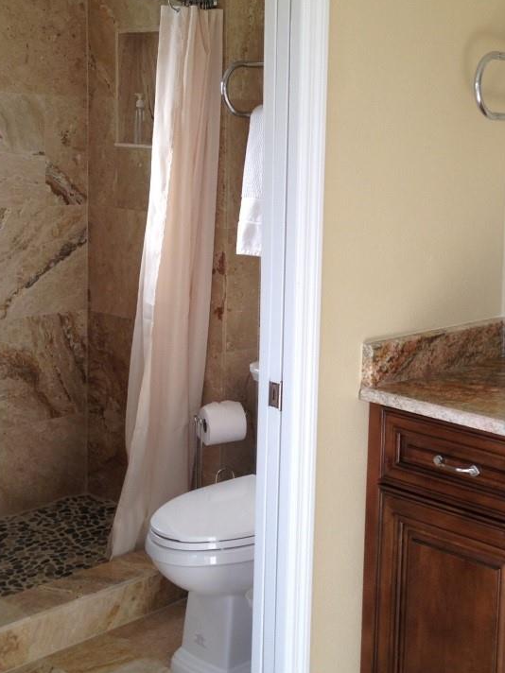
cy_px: 259
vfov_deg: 32.6
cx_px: 357
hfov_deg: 24.6
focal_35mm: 59
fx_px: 1148
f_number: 2.4
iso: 64
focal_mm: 4.28
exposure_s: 1/120
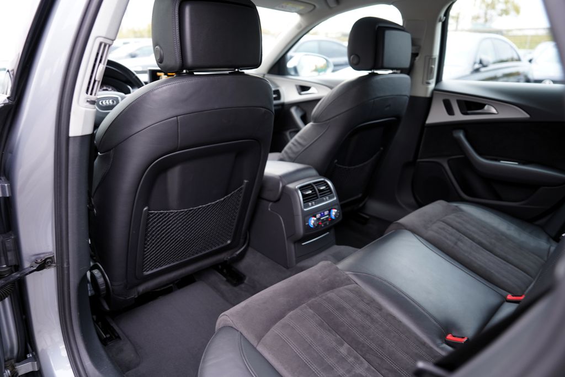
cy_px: 188
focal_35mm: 24
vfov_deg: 53.1
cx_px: 282
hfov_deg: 73.7
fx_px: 377
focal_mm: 24
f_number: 2.8
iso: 200
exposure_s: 1/30
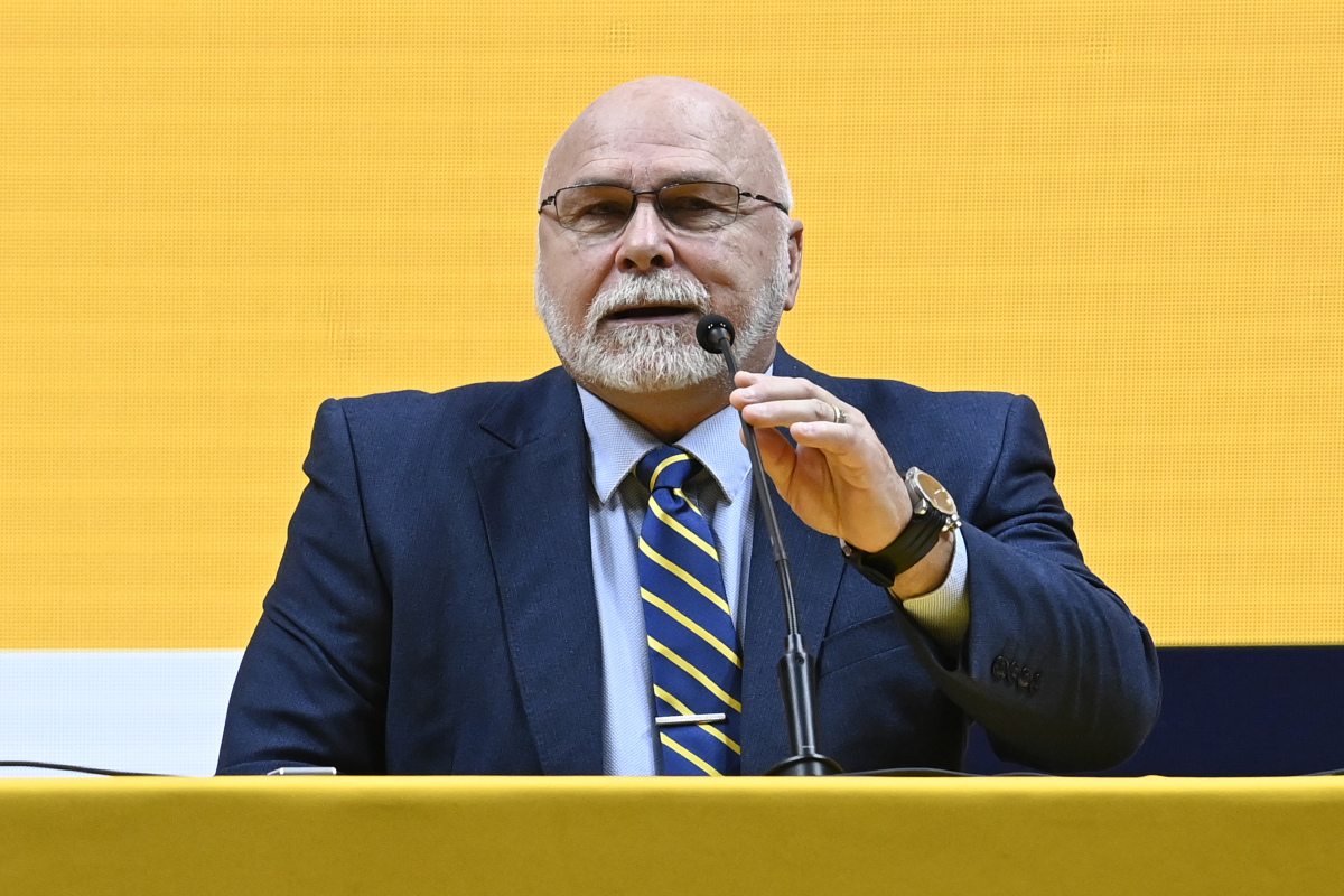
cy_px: 448
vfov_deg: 7.4
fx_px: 6906
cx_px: 672
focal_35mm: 185
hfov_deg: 11.1
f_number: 5.6
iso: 5000
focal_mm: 185
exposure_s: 1/640
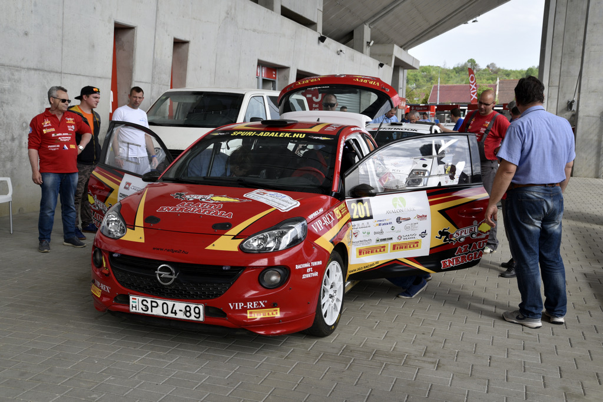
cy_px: 201
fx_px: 637
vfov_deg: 35.1
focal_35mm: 38
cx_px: 302
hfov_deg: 50.7
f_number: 9
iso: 100
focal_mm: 38
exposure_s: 1/125
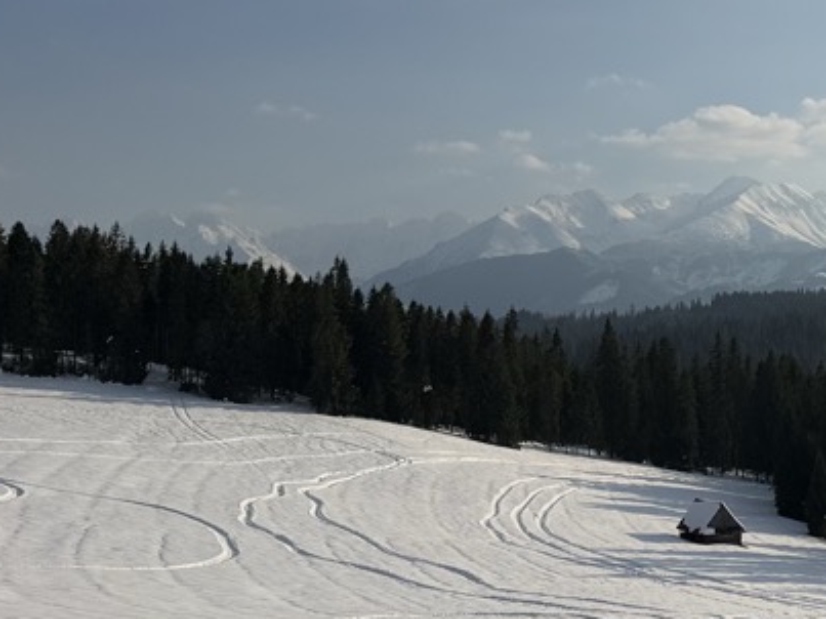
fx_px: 1455
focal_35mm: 61
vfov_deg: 24.0
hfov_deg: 29.3
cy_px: 242
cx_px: 857
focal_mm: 6.76
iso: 80
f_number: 1.78
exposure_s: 1/14286
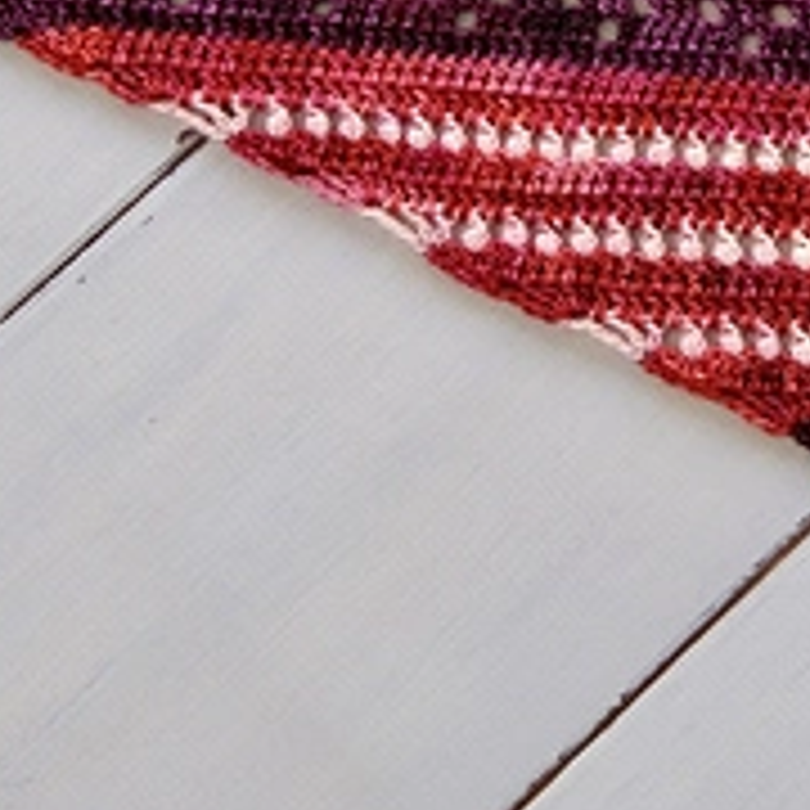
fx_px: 3283
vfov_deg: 13.9
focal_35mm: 124
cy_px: 29
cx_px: 796
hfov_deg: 13.9
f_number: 4
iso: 800
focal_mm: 27.5
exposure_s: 1/100
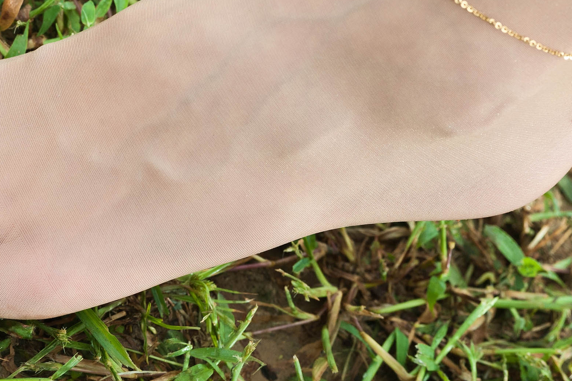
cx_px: 257
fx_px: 4877
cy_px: 59
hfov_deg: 6.7
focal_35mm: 307
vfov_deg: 4.5
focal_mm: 160
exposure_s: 1/100
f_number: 9
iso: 500
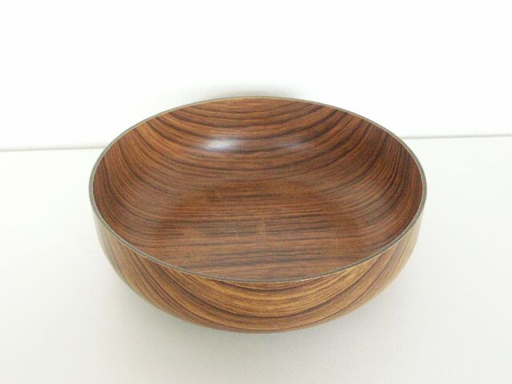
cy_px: 192
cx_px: 256
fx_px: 651
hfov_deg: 42.9
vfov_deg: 32.9
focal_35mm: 44
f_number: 3.5
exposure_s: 1/60
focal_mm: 11.3
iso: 400
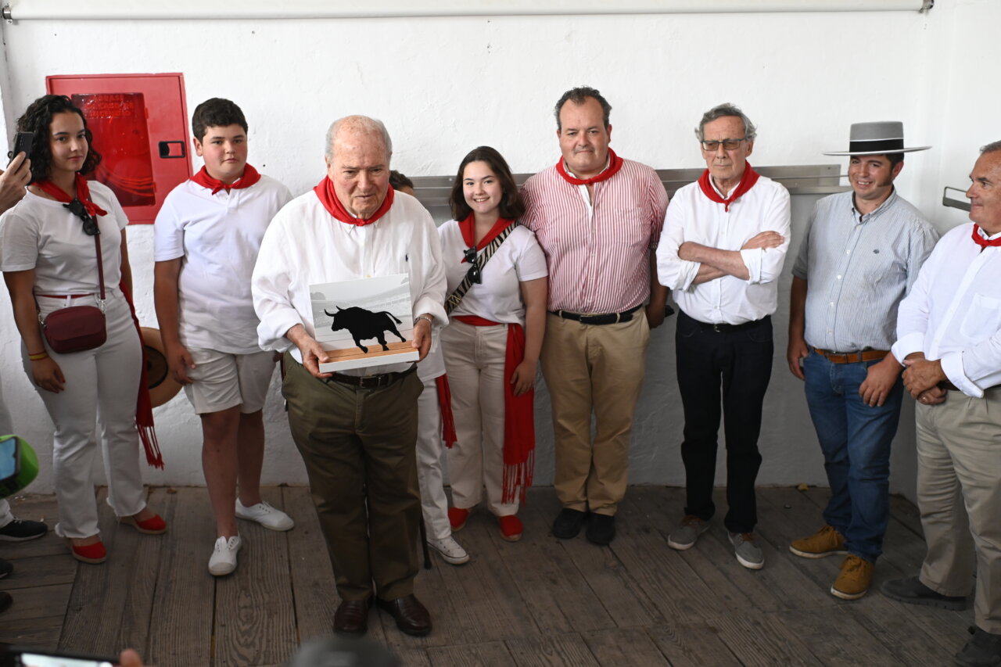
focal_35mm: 35
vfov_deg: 37.8
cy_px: 334
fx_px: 973
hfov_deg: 54.4
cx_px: 500
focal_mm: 35
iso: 3200
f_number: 4
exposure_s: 1/400
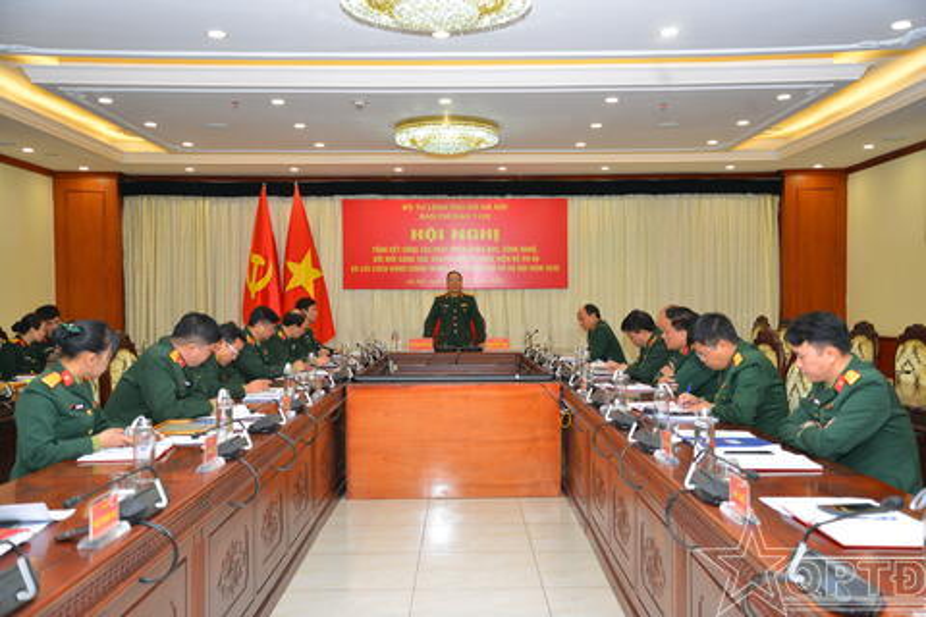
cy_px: 308
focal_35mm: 35
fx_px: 900
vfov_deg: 37.9
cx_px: 463
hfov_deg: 54.4
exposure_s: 1/250
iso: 800
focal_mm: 35
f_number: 4
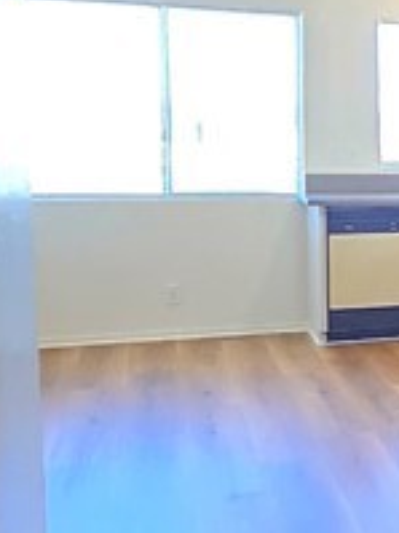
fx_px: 1031
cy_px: 220
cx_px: 929
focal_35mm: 67
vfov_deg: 28.9
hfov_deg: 14.8
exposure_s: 1/60
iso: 320
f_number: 2.2
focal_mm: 2.2
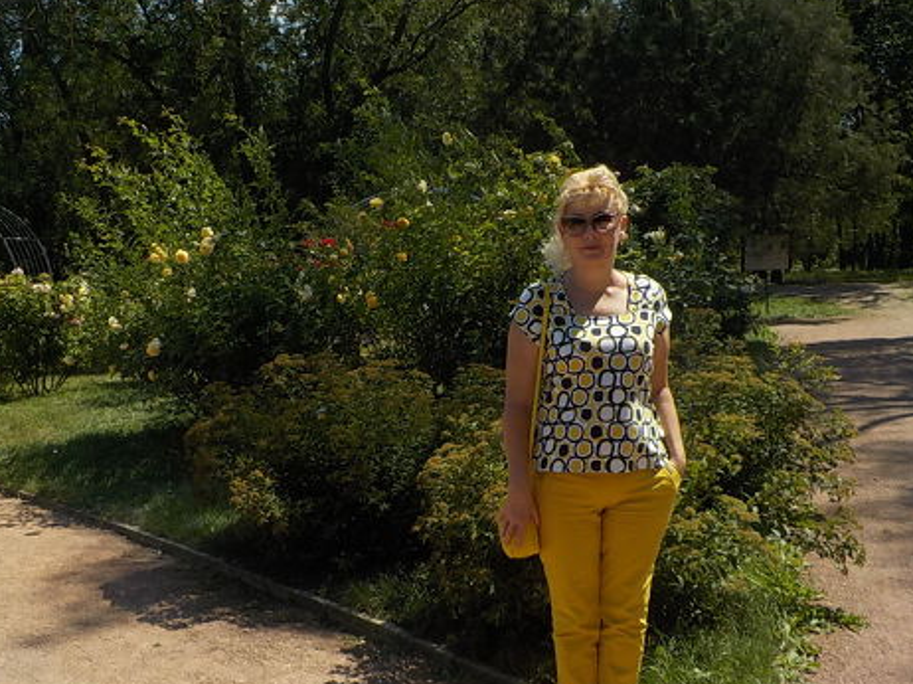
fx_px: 1028
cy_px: 368
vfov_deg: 36.8
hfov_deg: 47.8
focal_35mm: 39
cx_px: 407
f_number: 3.3
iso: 125
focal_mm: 4.1
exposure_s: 1/1250
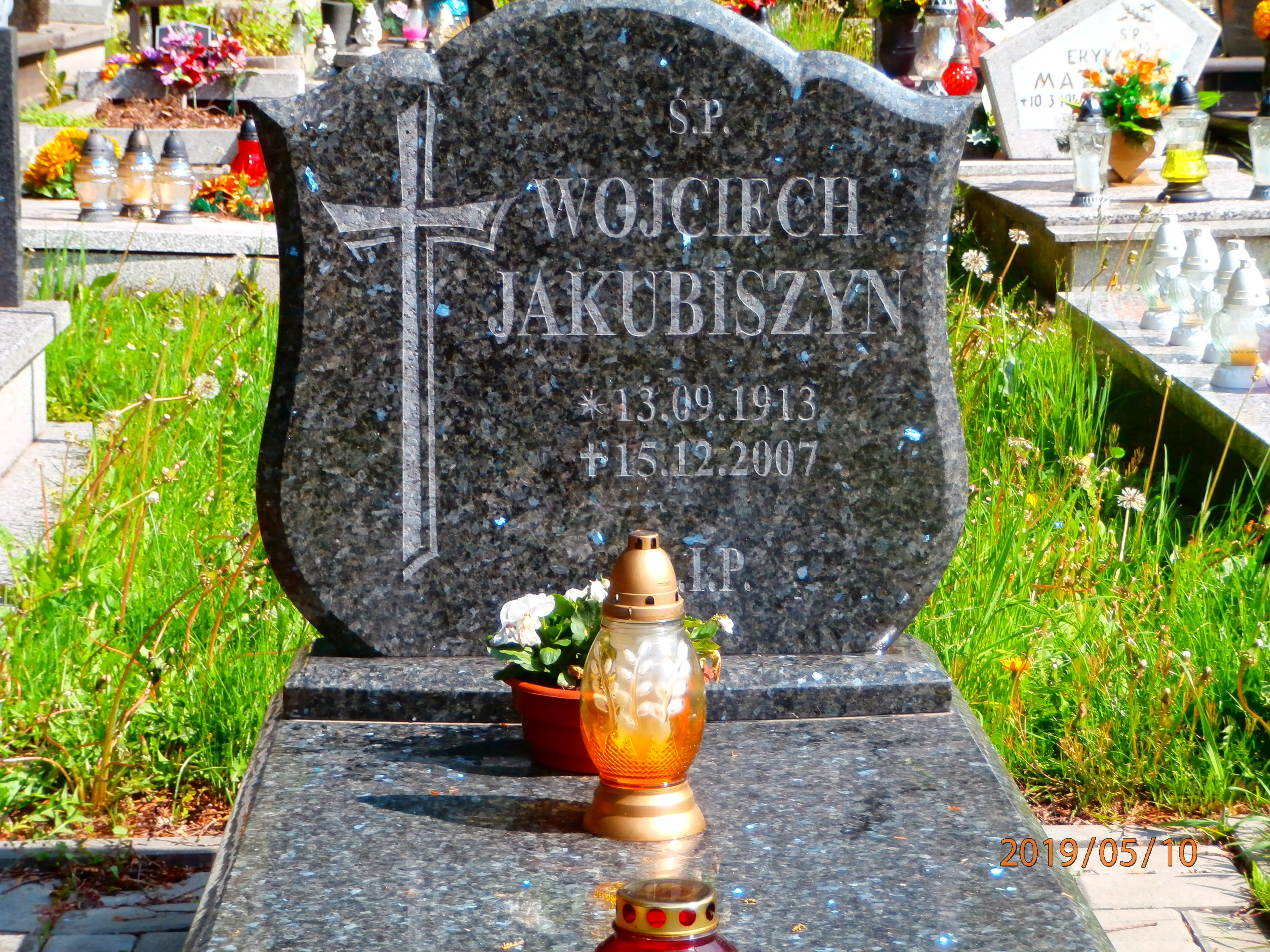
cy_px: 476
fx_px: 3155
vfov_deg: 17.2
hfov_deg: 22.8
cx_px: 635
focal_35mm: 86
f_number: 5
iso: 100
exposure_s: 1/200
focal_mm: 15.16
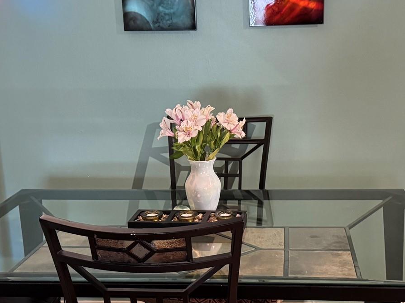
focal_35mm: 55
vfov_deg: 26.5
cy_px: 185
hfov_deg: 34.9
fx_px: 643
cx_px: 231
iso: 800
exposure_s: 1/60
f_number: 1.78
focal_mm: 6.76
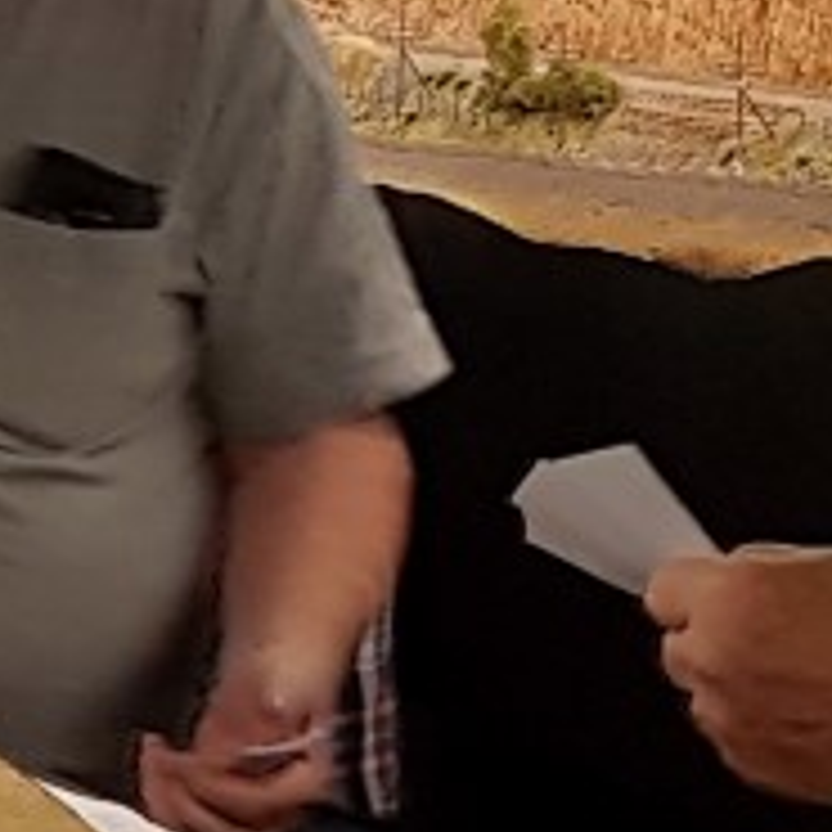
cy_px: 261
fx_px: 4867
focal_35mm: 179
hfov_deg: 9.5
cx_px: -387
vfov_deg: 9.8
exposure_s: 1/60
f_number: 1.7
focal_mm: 4.2
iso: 125
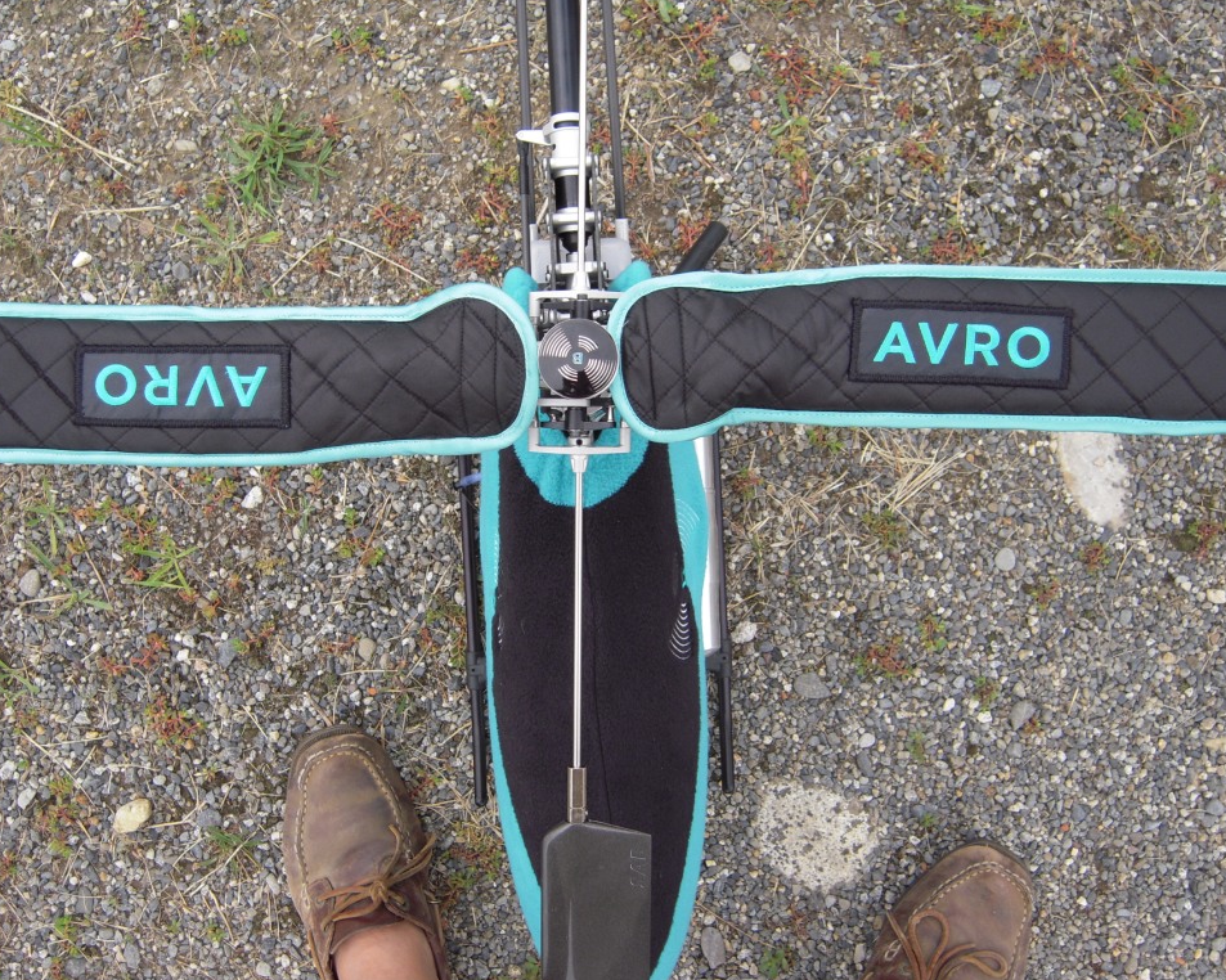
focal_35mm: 43
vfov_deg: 34.9
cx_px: 579
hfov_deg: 42.9
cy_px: 493
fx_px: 1560
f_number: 3.2
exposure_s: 1/400
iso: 100
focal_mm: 7.3
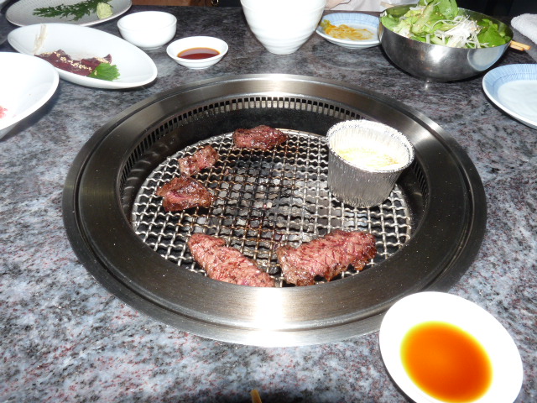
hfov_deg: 65.3
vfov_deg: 51.4
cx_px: 268
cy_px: 202
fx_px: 419
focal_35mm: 27
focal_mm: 4.8
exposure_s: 1/50
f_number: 8
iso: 160
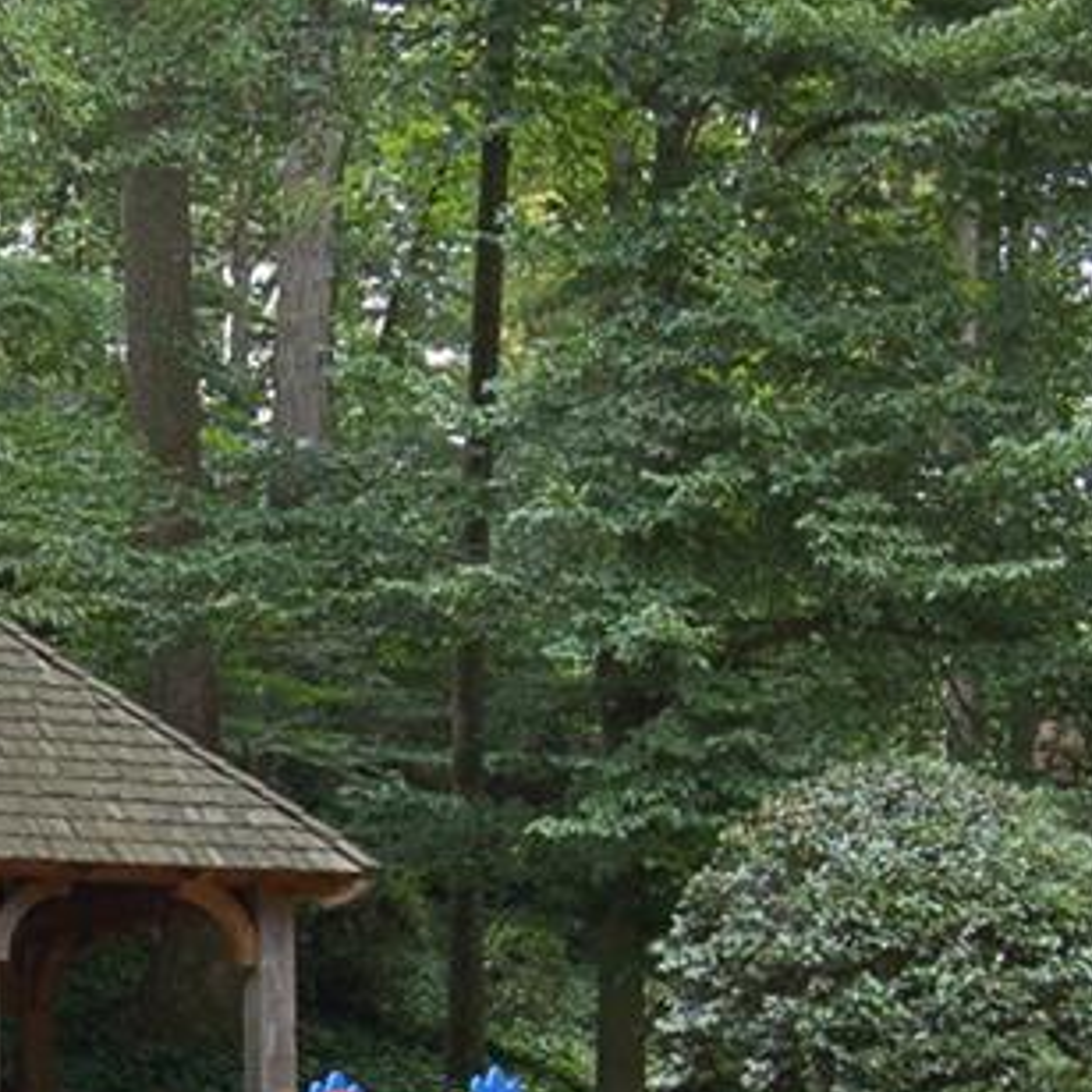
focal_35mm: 93
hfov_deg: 18.3
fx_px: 3319
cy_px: 975
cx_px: 35
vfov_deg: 18.4
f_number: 5.6
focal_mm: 22
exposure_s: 1/125
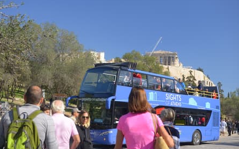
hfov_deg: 37.5
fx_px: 352
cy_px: 78
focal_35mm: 54
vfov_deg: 24.0
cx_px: 121
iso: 500
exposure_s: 1/640
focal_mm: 52
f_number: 5.6
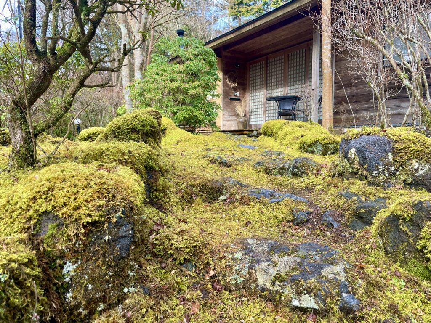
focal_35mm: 26
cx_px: 216
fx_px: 324
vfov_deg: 53.1
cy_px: 162
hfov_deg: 67.3
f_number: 1.6
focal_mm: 4.2
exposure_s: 1/158
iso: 32
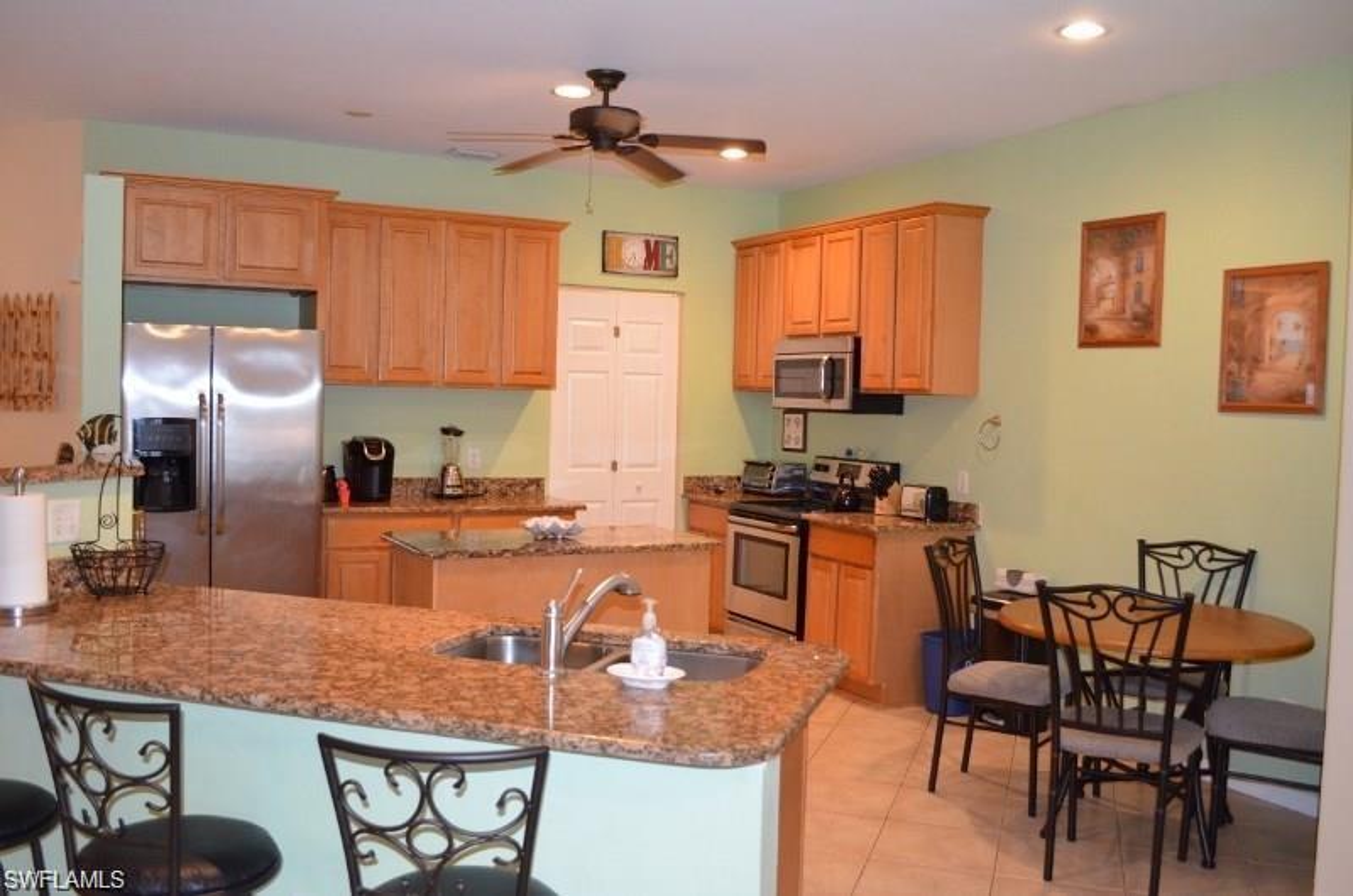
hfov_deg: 57.3
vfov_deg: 39.8
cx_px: 676
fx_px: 1238
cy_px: 448
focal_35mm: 33
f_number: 3.8
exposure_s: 1/60
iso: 2000
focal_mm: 22
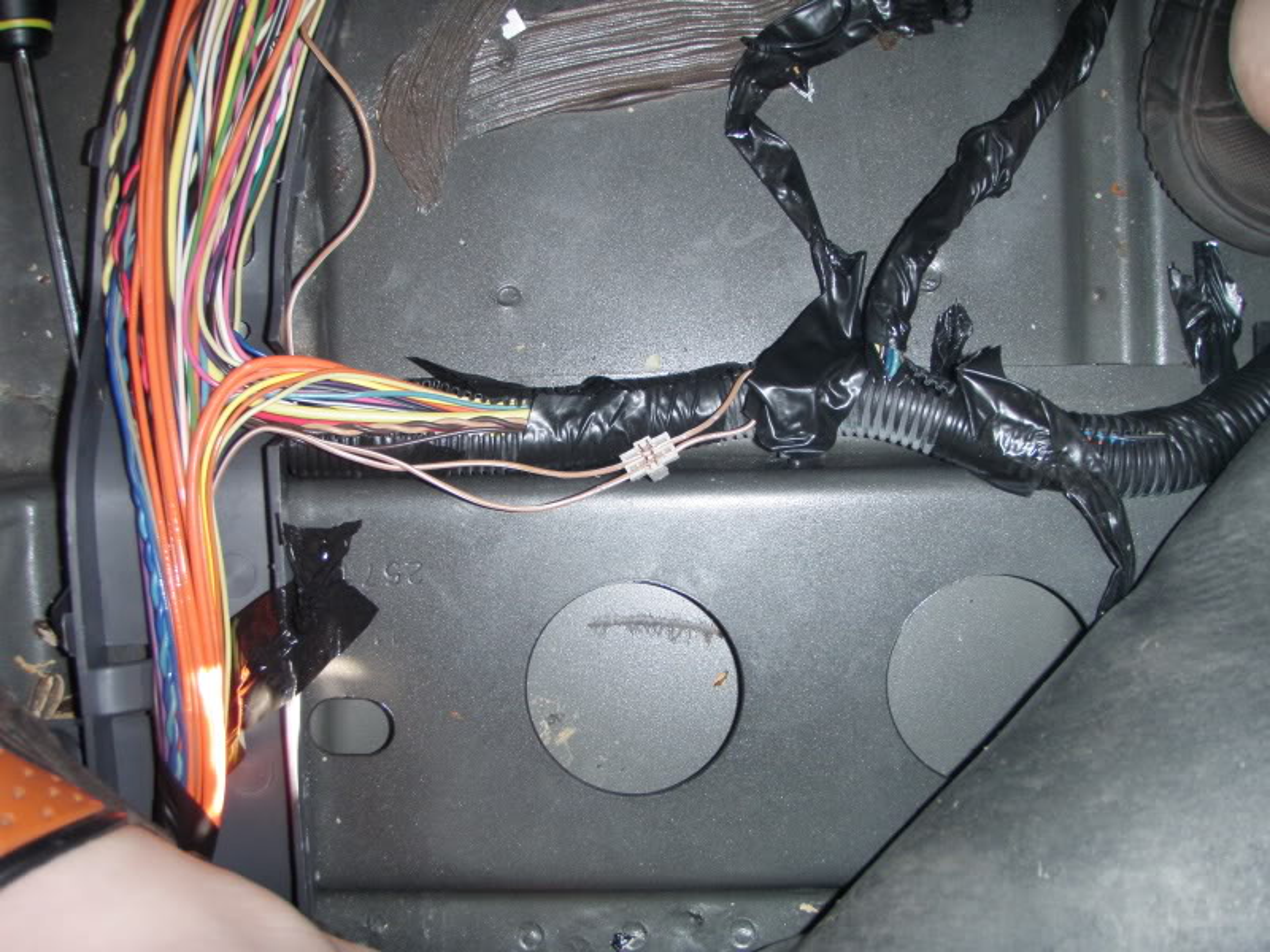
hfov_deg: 49.0
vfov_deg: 37.7
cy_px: 476
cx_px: 635
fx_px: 1394
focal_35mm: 38
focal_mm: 6.7
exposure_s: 1/30
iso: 100
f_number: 3.5
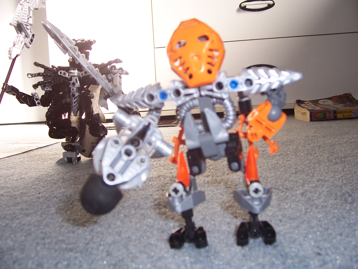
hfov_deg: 54.0
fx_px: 352
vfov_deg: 41.8
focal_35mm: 34
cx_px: 179
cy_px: 134
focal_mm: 5.6
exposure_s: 1/60
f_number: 2.7
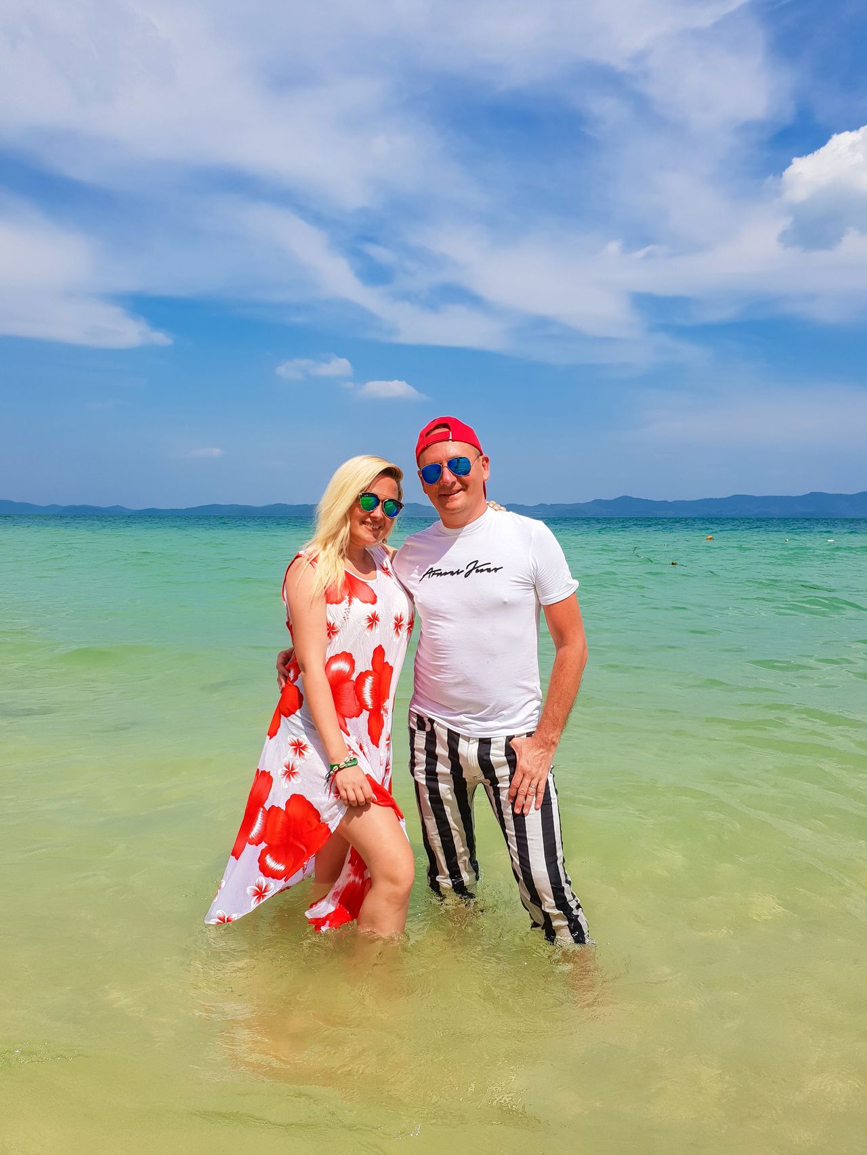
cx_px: 434
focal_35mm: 26
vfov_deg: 67.3
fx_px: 868
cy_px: 578
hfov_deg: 53.1
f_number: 2.4
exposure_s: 1/2900
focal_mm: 4.3
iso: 50
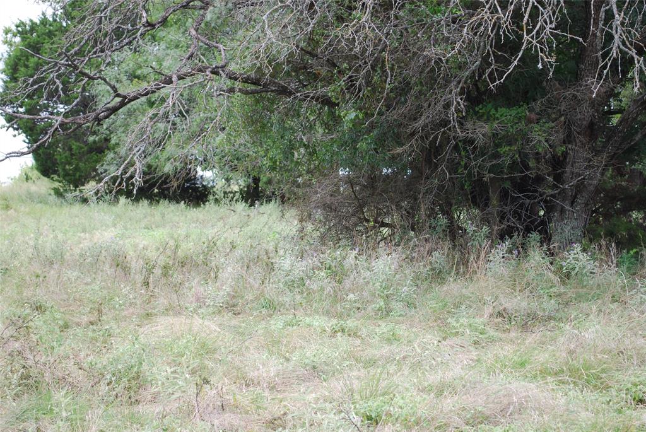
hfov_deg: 24.6
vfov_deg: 16.6
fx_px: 1482
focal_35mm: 82
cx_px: 323
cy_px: 216
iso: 140
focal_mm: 55
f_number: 5.6
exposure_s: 1/125
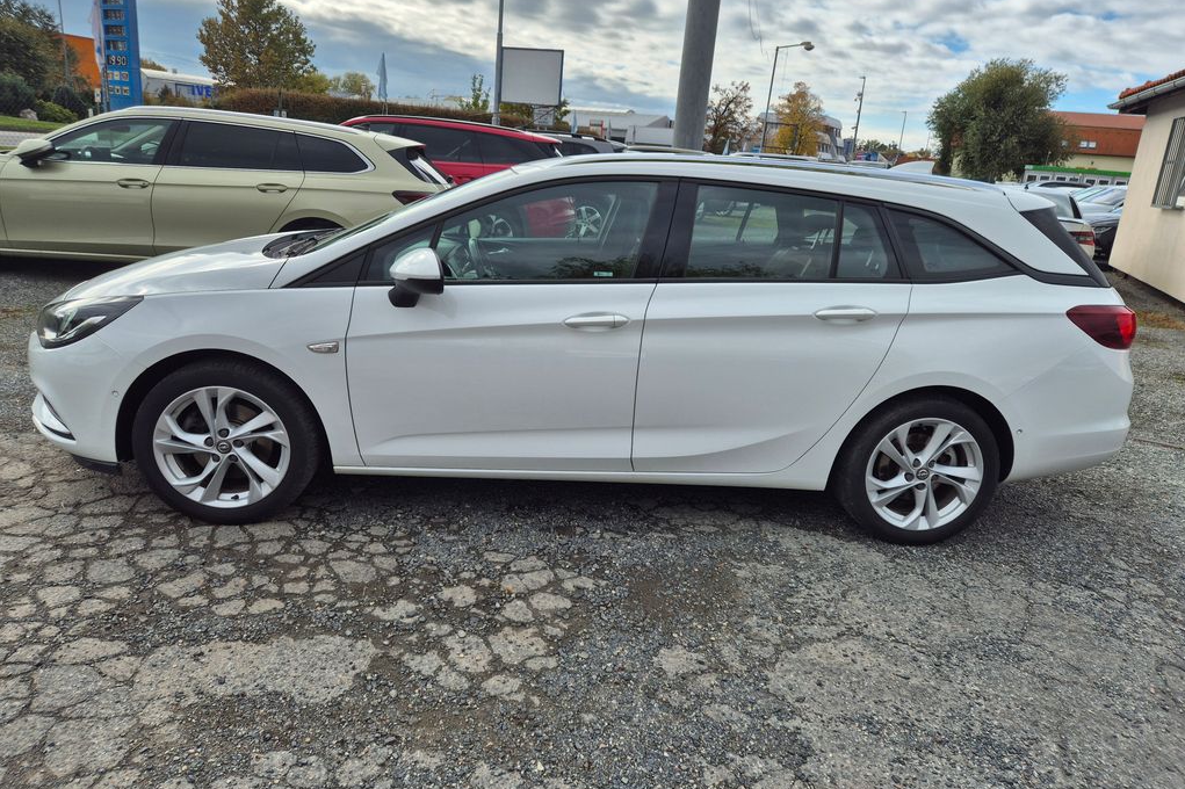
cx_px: 593
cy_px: 357
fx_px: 790
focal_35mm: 24
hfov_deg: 73.8
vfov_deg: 53.0
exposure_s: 1/2392
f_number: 1.8
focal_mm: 5.4
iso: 25
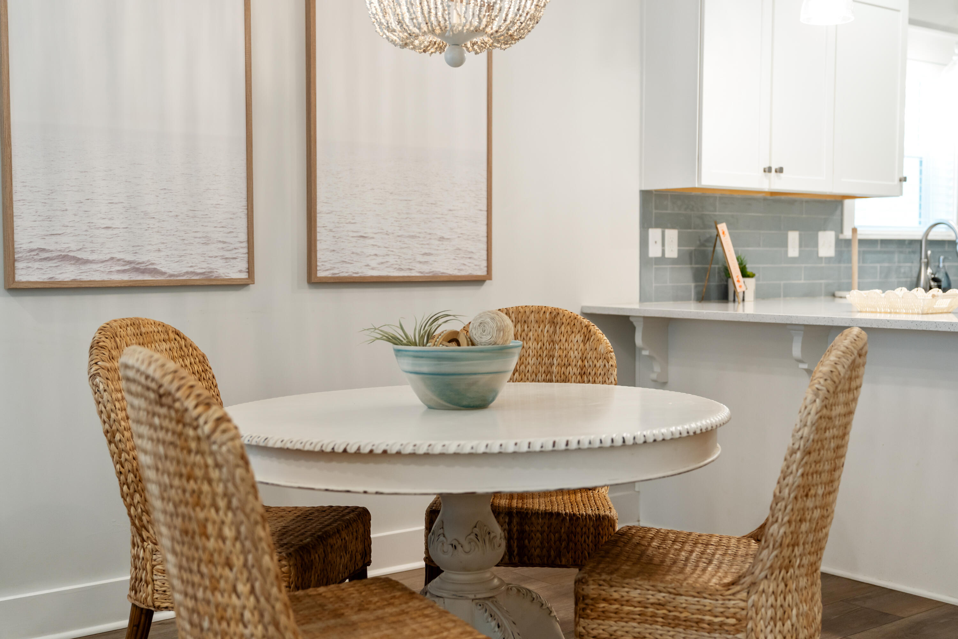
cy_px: 320
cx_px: 479
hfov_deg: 45.4
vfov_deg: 31.2
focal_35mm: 43
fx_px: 1144
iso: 640
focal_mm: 43
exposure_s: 1/125
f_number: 2.8
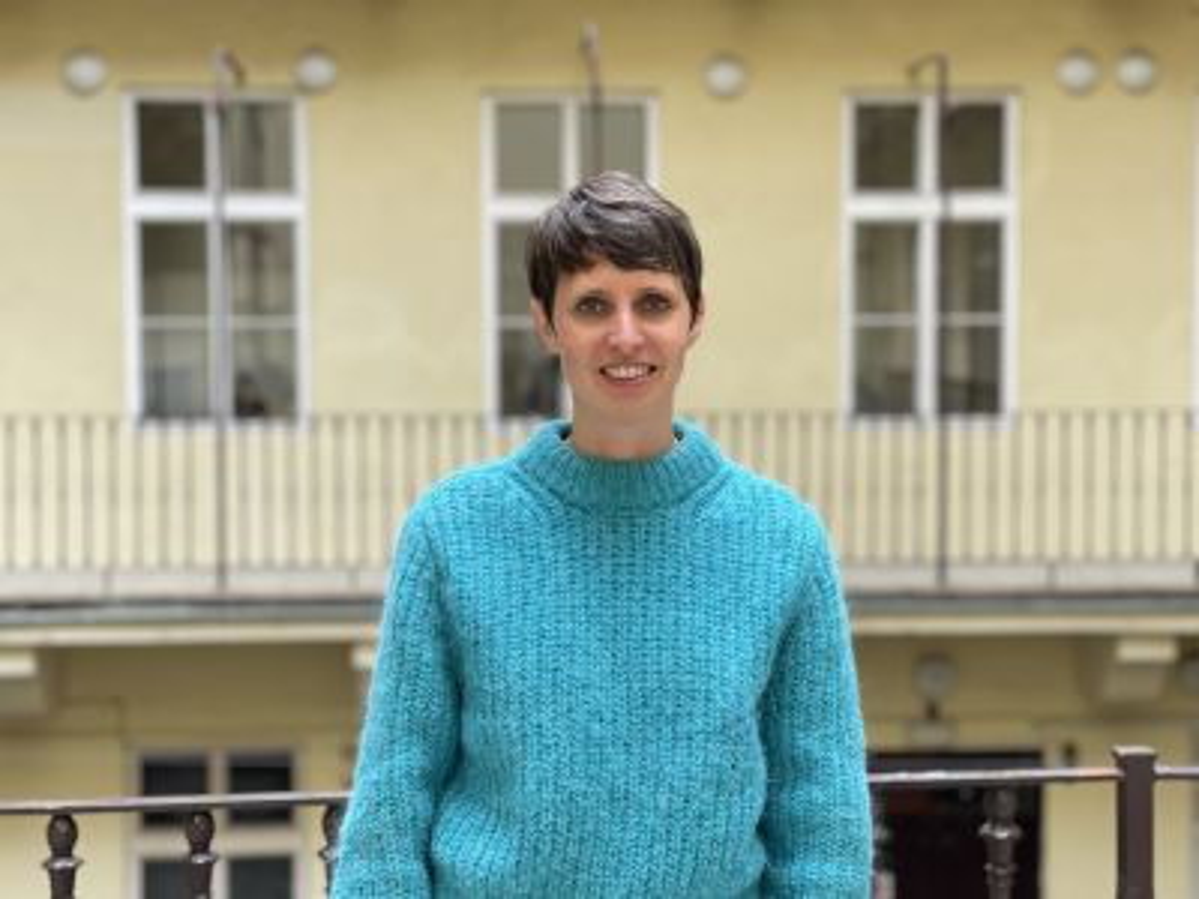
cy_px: 450
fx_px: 2217
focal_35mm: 64
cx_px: 600
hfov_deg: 30.3
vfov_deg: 22.9
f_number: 2.2
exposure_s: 1/121
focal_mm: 7.5
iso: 50
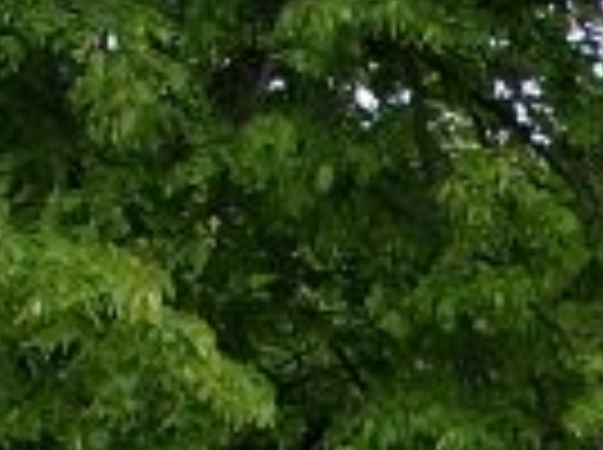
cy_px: 1242
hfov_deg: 9.0
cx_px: 1332
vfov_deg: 6.7
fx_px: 3530
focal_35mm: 203
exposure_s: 1/254
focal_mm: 7.13
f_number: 4
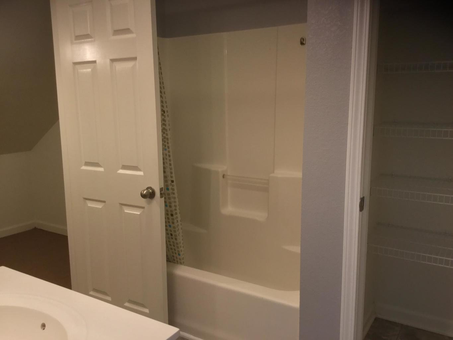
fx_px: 406
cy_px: 170
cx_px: 226
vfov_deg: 45.4
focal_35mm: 31
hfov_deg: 58.3
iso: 125
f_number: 2.4
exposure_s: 1/30
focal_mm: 3.3
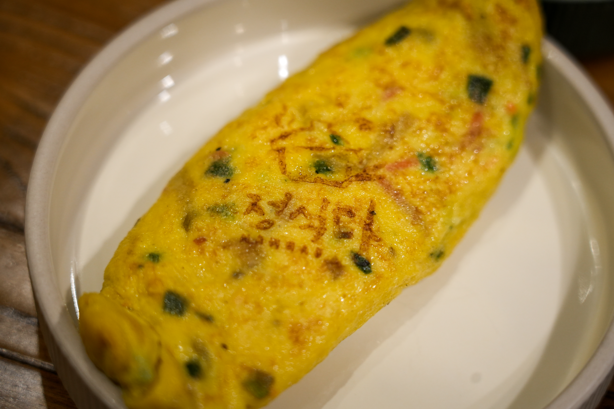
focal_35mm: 105
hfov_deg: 19.5
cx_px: 307
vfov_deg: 13.0
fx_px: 1791
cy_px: 204
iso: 1000
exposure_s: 1/125
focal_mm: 105
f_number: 4
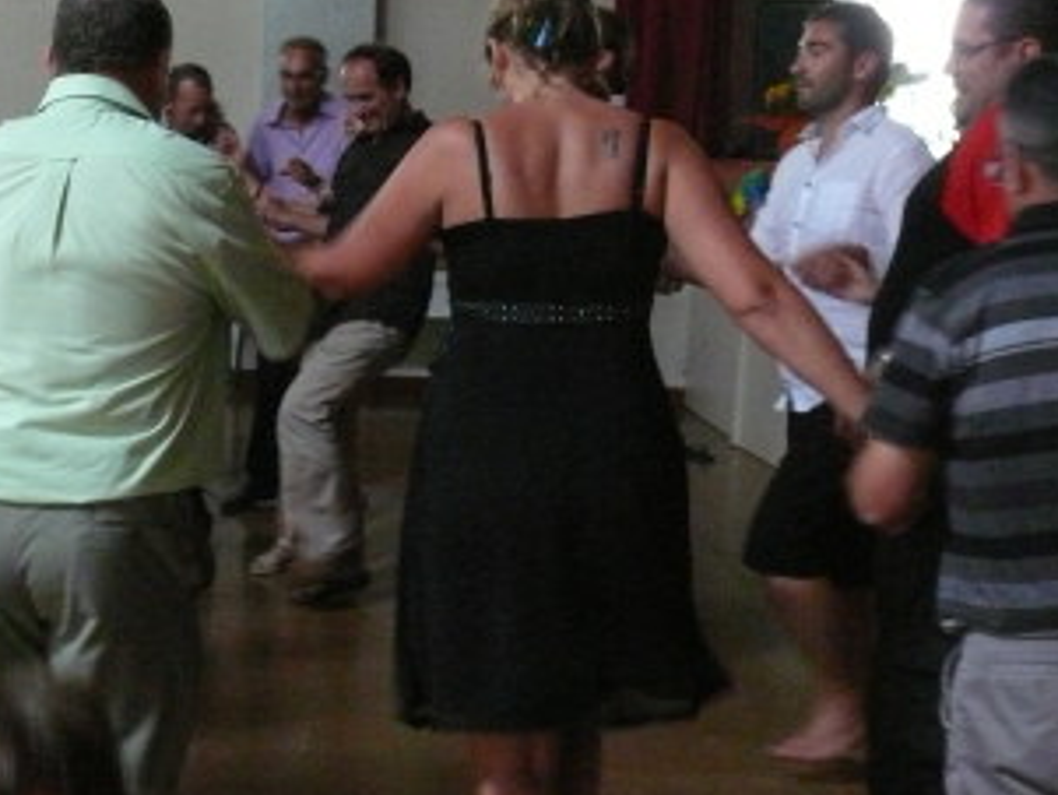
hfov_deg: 30.7
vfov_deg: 23.6
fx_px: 1896
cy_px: 496
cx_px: 272
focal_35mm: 62
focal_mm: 7.4
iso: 800
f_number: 2.8
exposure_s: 1/25
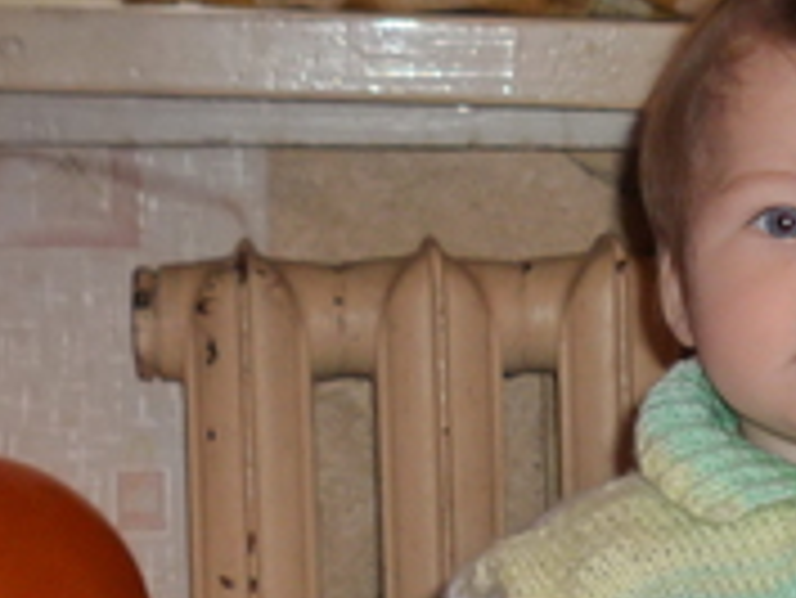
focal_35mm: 132
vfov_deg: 11.2
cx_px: 931
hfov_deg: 14.5
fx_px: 3037
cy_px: 544
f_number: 2.9
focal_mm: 6.4
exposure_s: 1/30
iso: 160
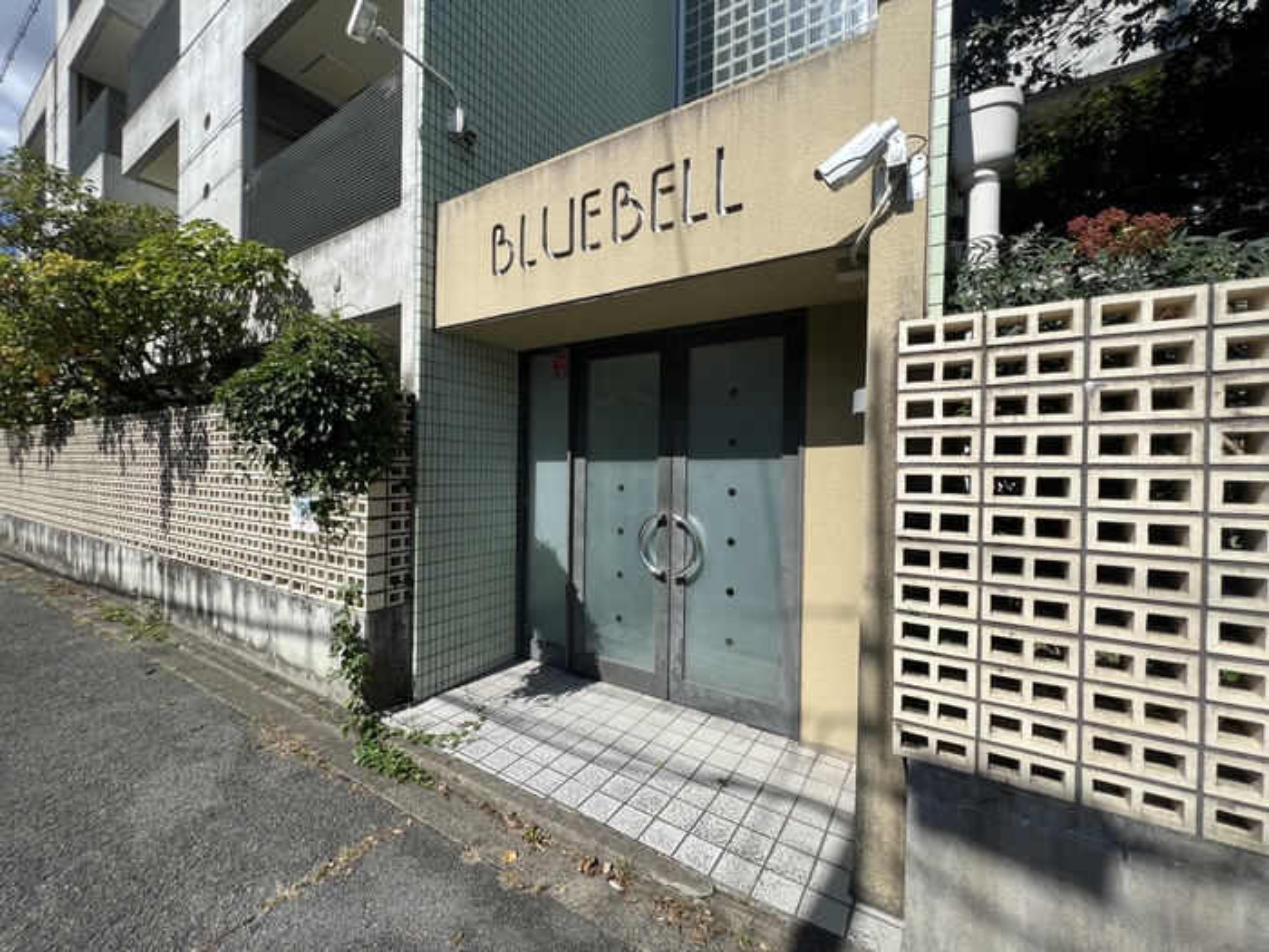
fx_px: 477
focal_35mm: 13
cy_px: 476
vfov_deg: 89.9
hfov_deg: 106.2
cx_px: 634
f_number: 1.8
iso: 32
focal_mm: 1.57
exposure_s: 1/1233
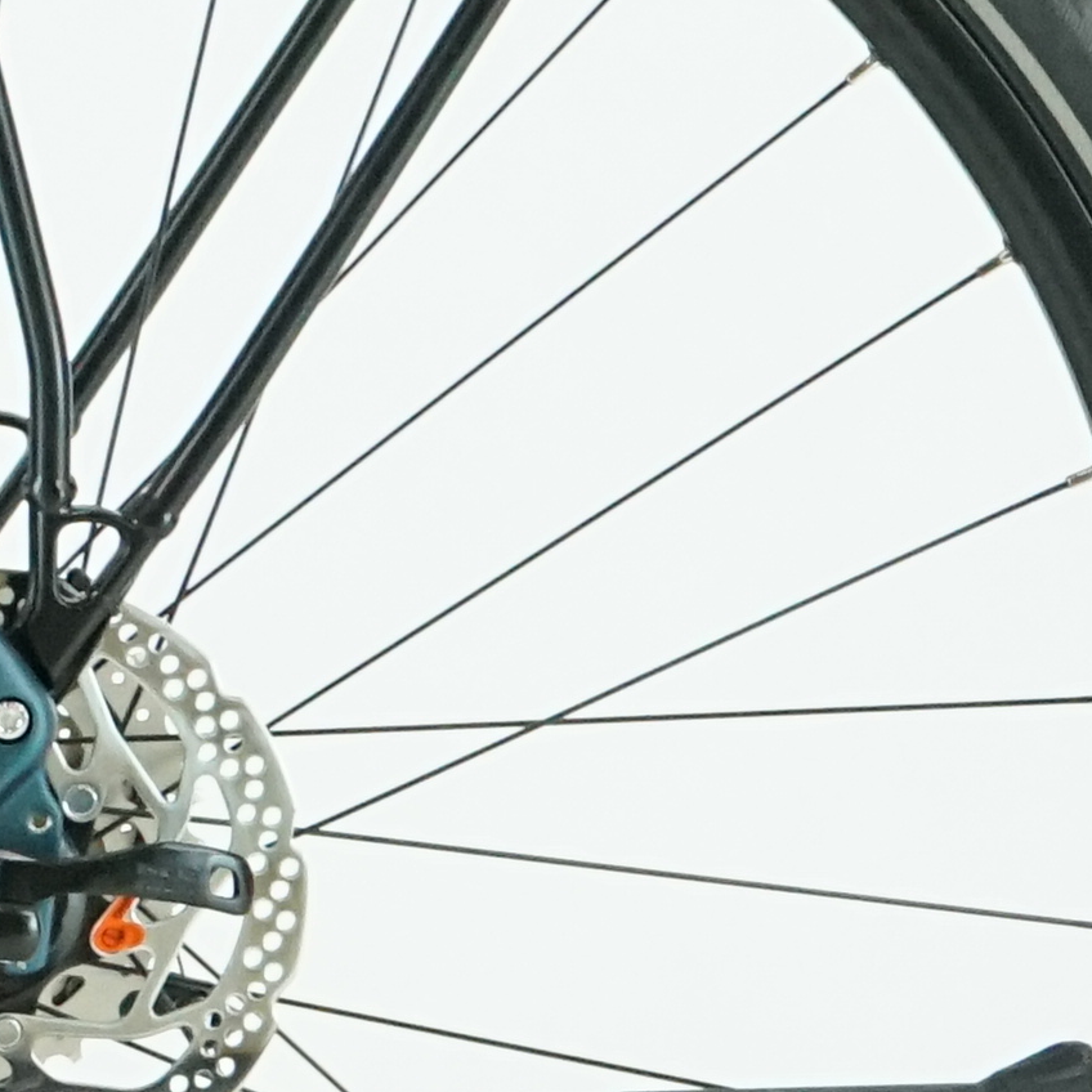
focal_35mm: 403
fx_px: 14383
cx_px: -2314
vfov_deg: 4.3
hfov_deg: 4.2
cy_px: -36
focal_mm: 67
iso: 4000
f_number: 8
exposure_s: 1/200
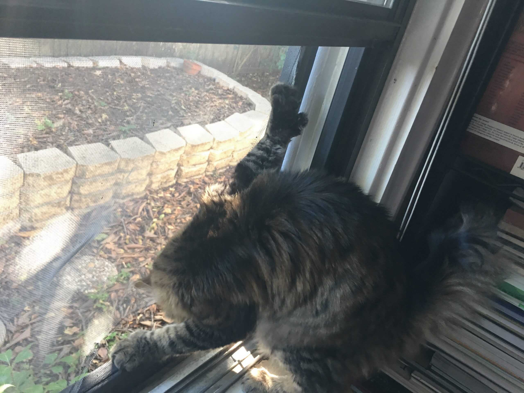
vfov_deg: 48.2
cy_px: 196
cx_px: 262
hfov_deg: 61.7
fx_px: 439
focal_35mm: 29
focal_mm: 4.15
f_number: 2.2
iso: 50
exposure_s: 1/15
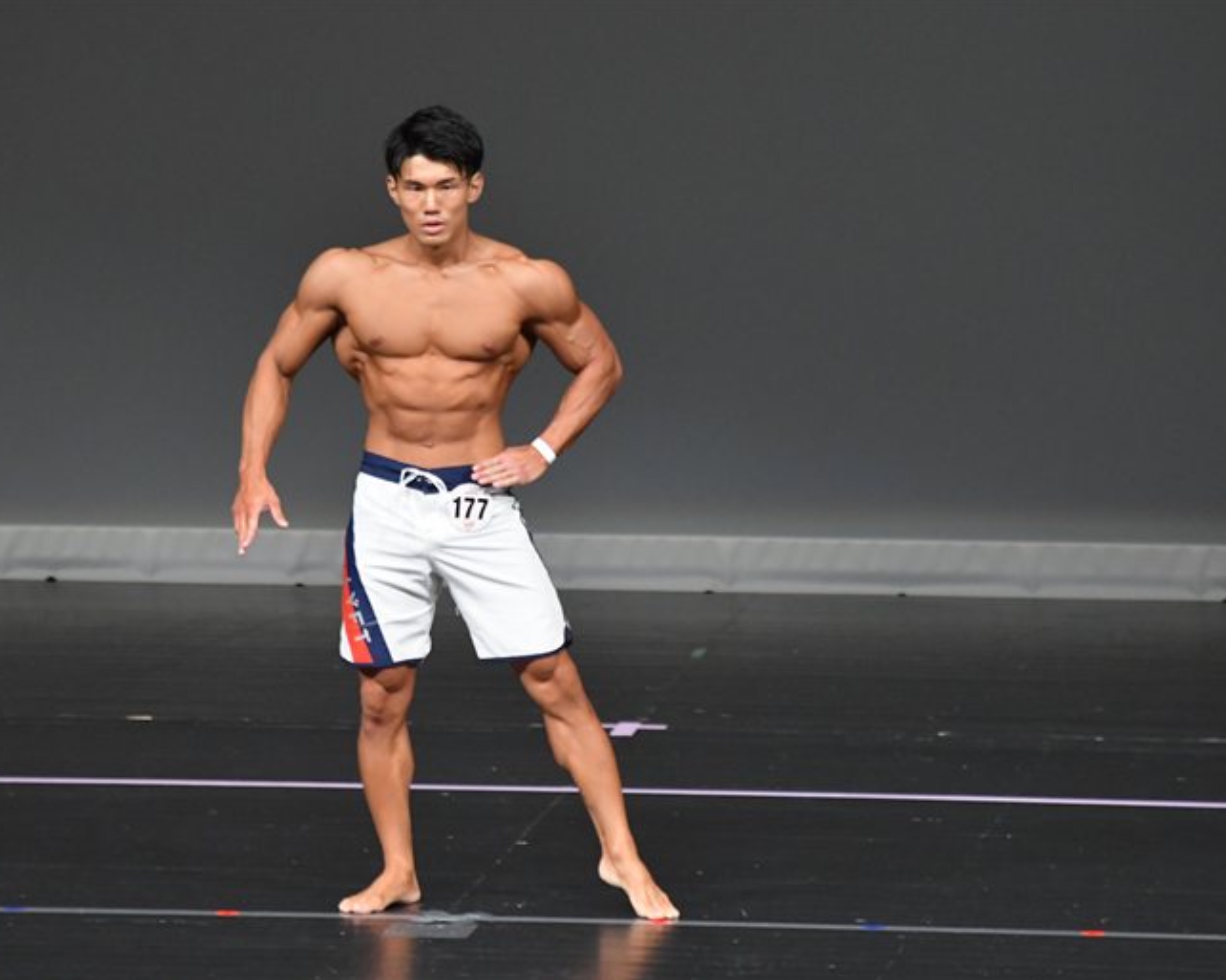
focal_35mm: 391
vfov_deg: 4.0
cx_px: 560
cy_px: 491
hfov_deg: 5.0
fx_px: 14181
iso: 4000
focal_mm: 230
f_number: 5.6
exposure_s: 1/400
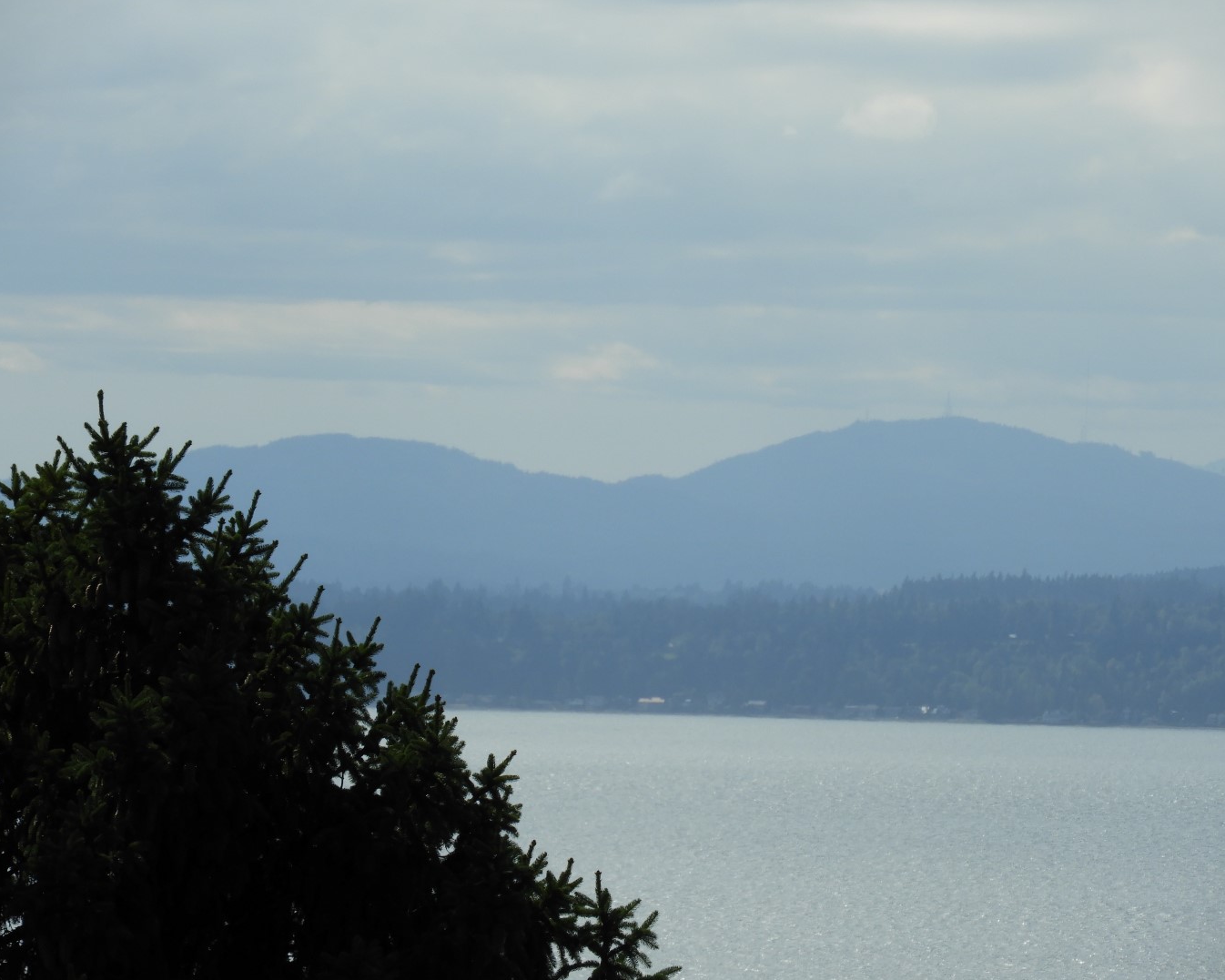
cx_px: 636
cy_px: 490
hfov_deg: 5.1
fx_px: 13633
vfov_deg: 4.1
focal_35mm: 376
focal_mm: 64.5
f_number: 5.6
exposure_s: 1/1000
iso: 100
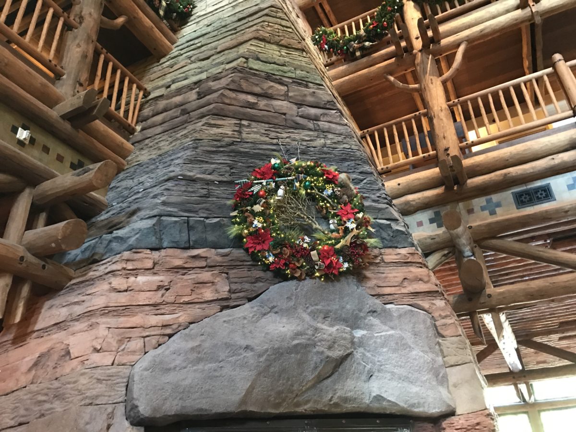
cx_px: 288
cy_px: 216
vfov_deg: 49.7
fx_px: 466
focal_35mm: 28
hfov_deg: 63.4
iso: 80
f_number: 1.8
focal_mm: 3.99
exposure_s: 1/5
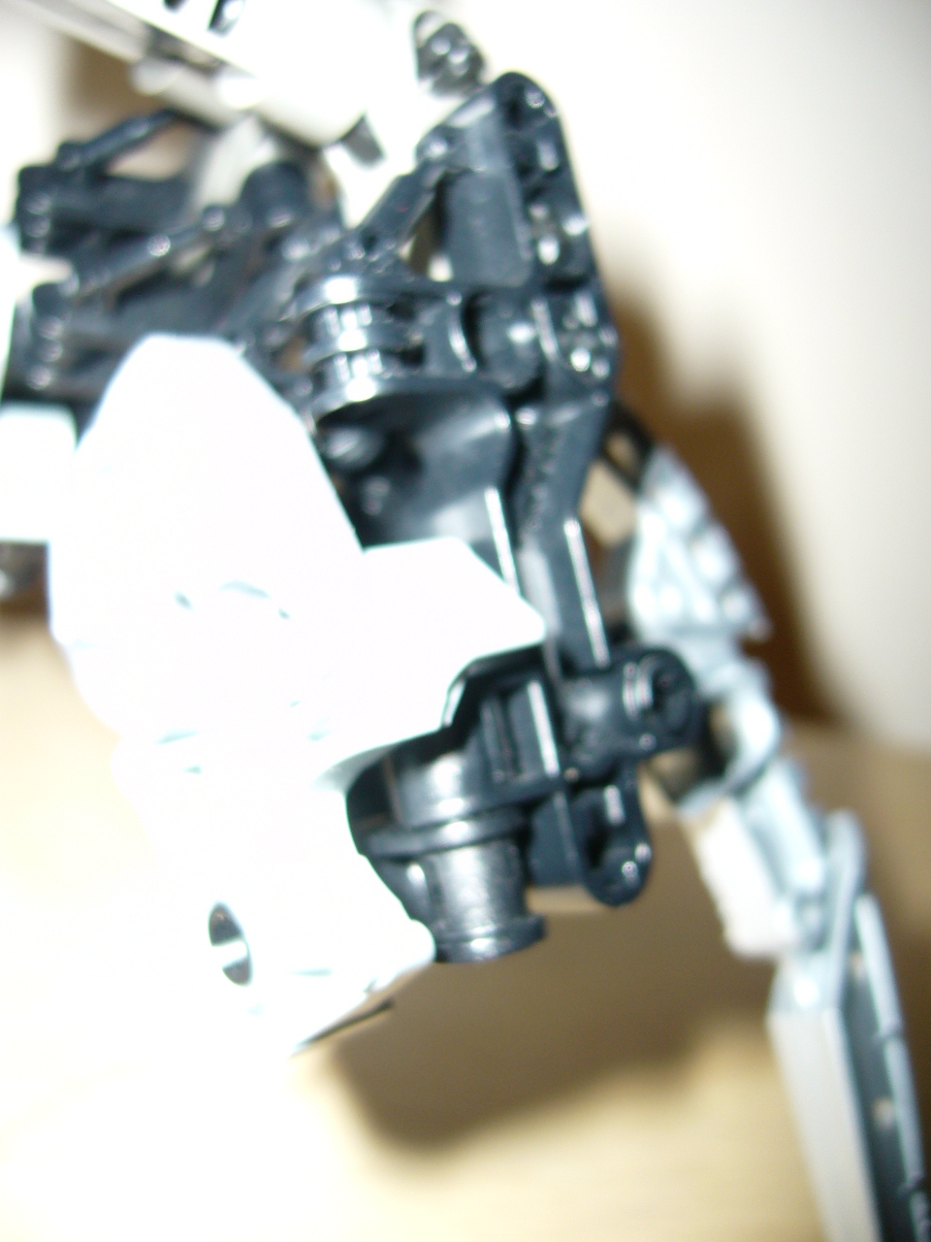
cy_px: 621
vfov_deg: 52.6
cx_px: 466
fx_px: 1255
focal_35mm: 35
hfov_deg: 40.7
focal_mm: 5.8
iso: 100
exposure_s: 1/30
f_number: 2.8
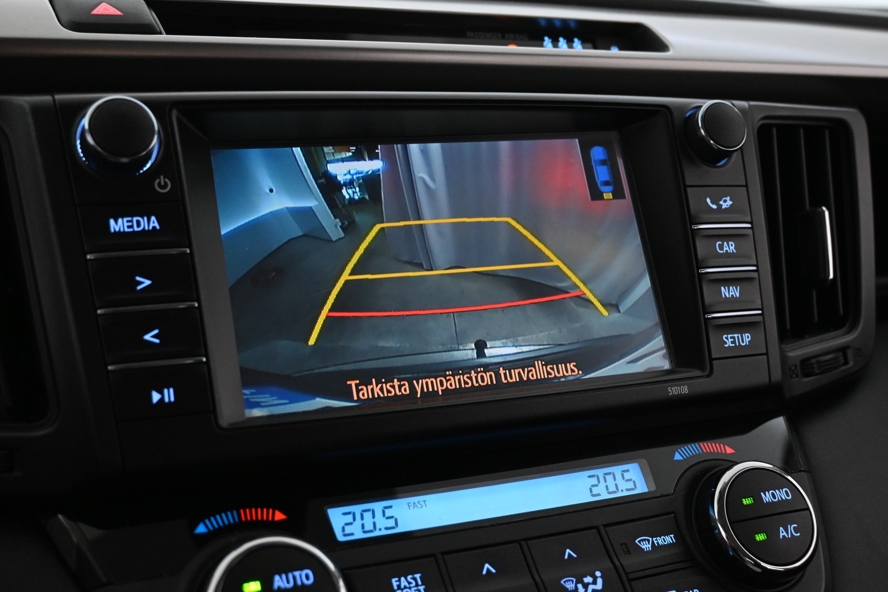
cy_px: 296
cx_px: 444
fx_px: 1073
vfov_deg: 30.8
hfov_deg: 45.0
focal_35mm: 44
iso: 2800
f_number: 4.8
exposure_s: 1/50
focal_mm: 29
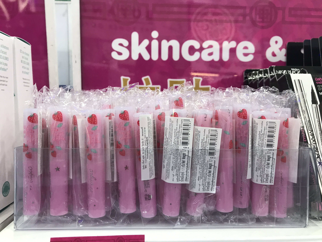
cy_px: 121
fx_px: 260
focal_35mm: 28
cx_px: 161
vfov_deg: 49.7
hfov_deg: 63.4
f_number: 1.8
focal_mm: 3.99
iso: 25
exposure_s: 1/33
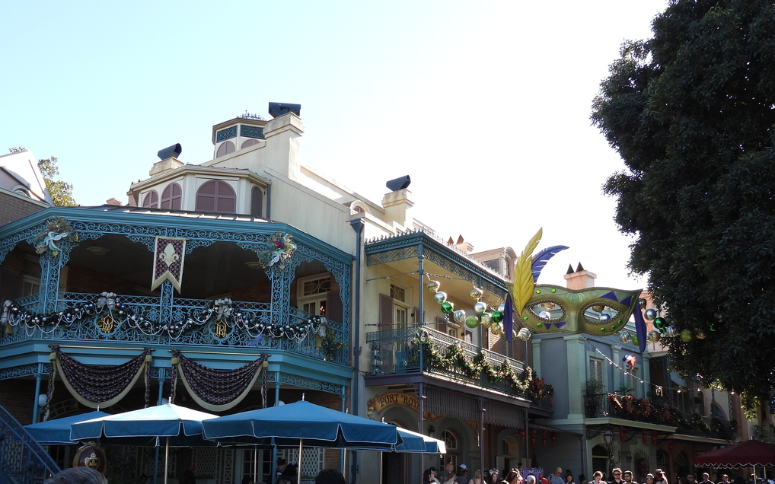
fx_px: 676
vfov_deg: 38.4
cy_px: 362
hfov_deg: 59.7
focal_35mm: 32
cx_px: 384
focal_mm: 4.3
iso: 100
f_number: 2.8
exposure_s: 1/320
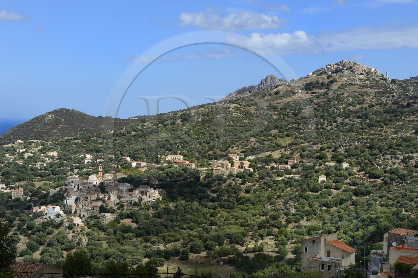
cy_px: 139
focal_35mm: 70
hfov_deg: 28.9
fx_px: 812
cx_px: 209
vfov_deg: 19.4
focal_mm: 70
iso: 200
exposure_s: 1/320
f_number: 10
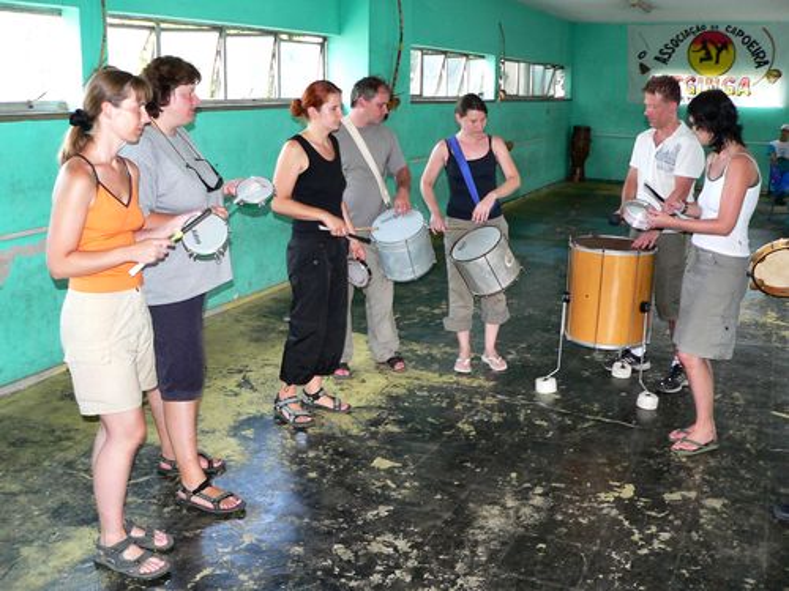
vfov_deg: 39.7
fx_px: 821
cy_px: 296
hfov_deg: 51.4
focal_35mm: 36
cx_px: 394
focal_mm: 6
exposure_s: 1/60
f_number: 2.8
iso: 300
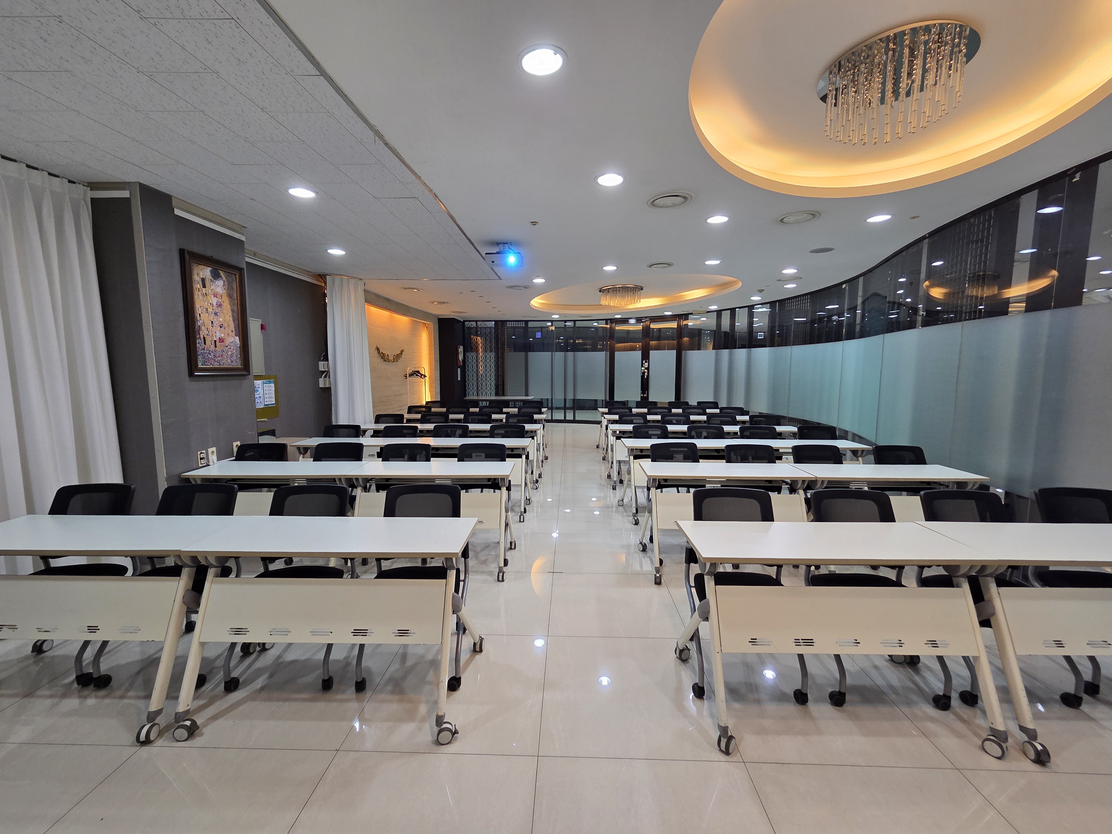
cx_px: 556
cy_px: 417
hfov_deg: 106.2
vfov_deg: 89.9
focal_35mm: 13
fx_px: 418
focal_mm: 2.2
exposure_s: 1/60
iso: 100
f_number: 2.2
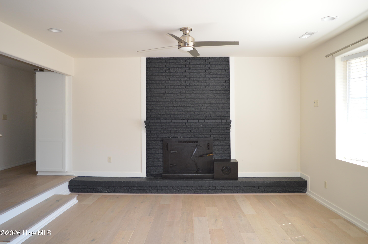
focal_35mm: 27
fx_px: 276
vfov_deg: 47.8
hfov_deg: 67.4
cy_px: 122
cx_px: 184
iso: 400
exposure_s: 1/80
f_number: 4
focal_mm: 18
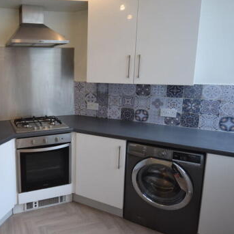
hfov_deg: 54.8
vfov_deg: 59.2
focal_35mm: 27
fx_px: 205
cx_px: 43
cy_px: 101
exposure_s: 1/60
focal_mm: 11
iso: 640
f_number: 4.2
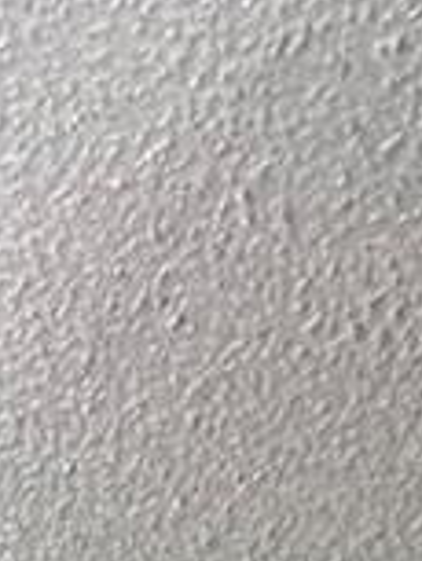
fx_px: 1786
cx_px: -796
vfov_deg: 8.6
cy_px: 2160
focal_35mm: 110
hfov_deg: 10.3
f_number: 2.2
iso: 500
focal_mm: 2.22
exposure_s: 1/60
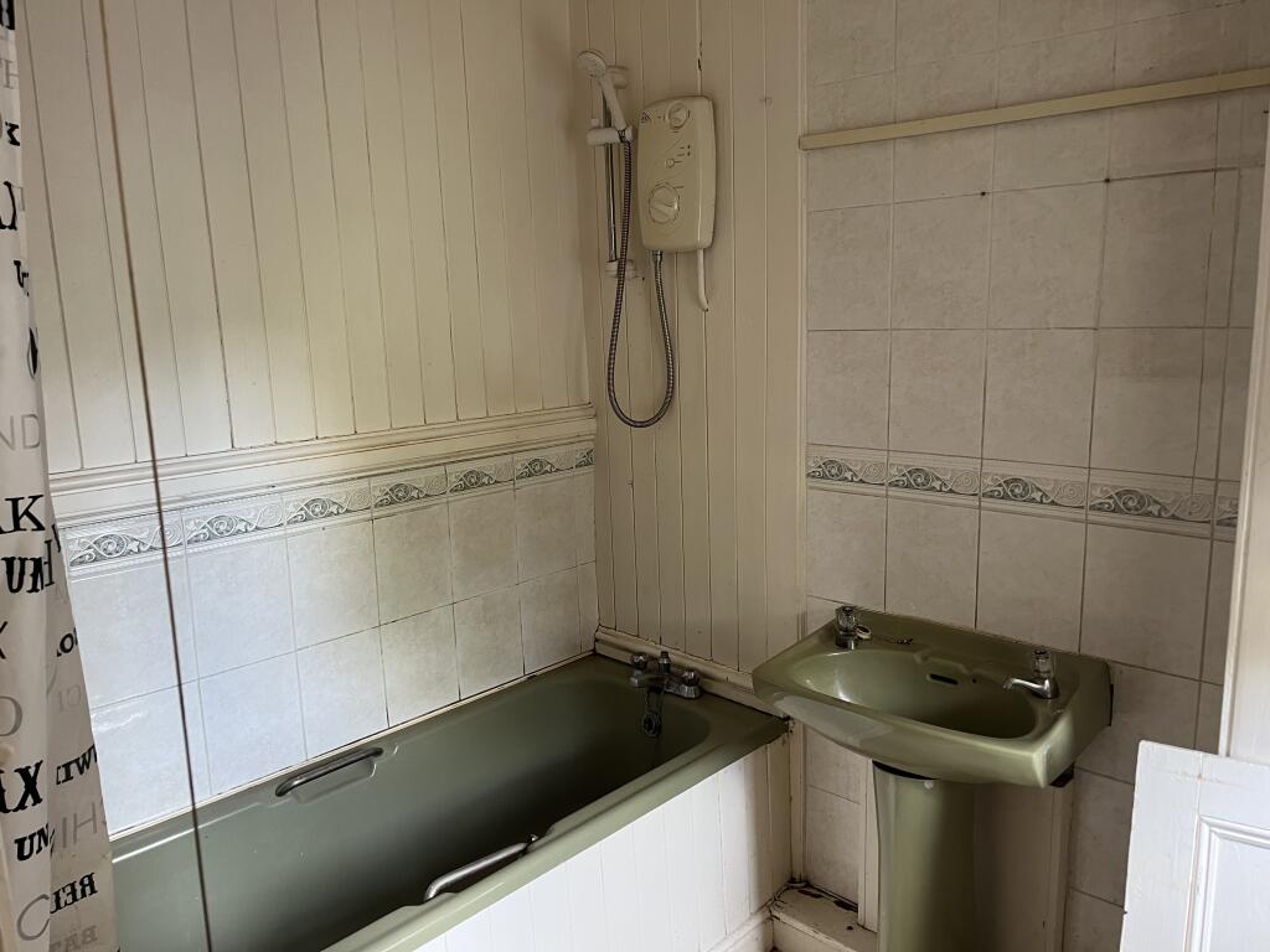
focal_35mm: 26
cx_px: 635
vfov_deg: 53.1
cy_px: 476
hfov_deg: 67.3
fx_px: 954
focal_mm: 5.1
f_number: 1.6
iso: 125
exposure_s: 1/50
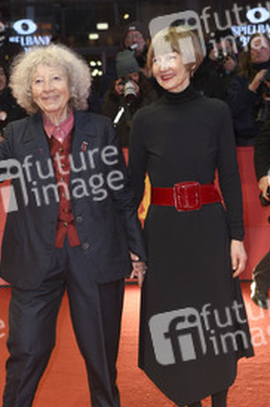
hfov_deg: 19.3
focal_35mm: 70
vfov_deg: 28.8
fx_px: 789
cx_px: 90
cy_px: 255
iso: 640
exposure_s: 1/400
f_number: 4
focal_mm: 48
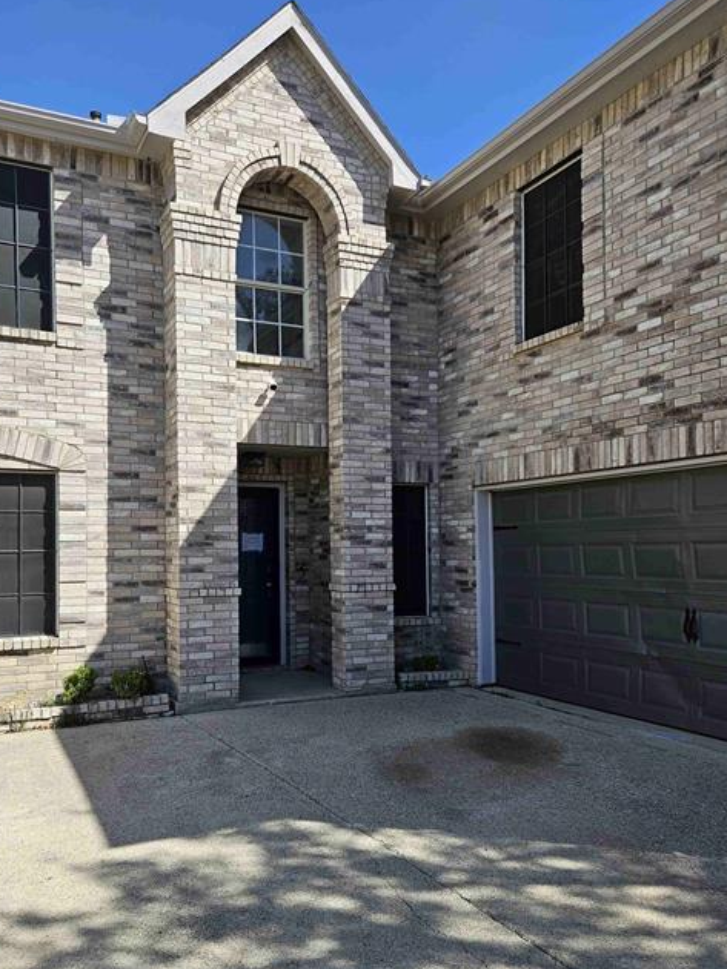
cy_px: 542
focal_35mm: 28
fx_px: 784
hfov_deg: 49.6
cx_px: 321
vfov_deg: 63.3
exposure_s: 1/1437
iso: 25
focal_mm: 5.4
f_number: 1.8
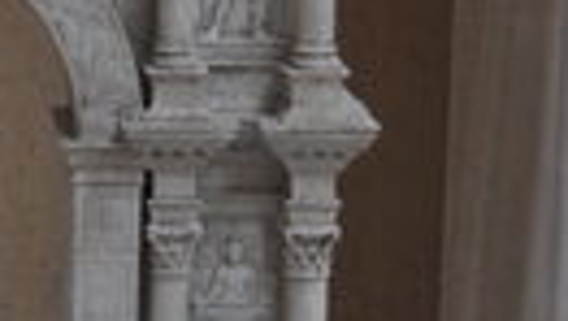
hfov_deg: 11.1
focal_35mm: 190
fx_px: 2865
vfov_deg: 6.4
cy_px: 174
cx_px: -156
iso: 640
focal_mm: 36
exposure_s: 1/25
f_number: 4.2
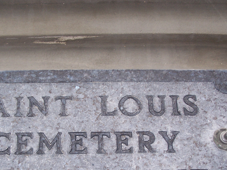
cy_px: 134
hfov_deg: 27.7
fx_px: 459
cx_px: 85
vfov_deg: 20.8
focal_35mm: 70
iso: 80
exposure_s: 1/60
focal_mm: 7.8
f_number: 2.8
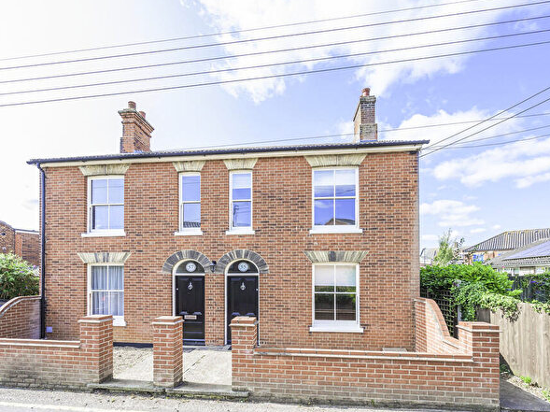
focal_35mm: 16
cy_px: 214
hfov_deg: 94.5
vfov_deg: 78.0
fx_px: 254
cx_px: 267
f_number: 6.3
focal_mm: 14
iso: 100
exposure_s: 1/125
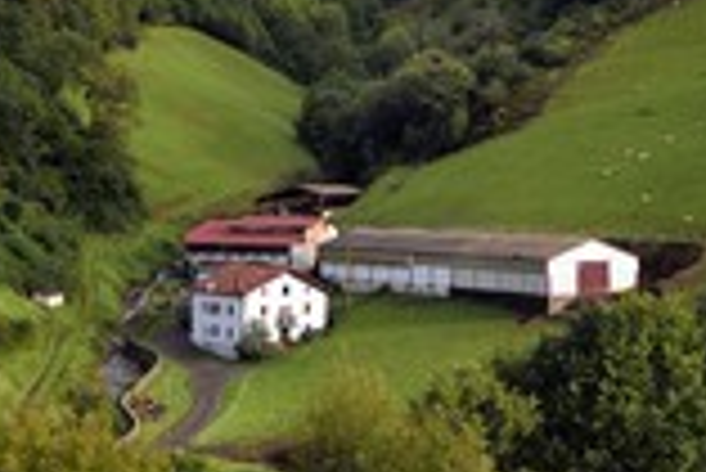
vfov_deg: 14.6
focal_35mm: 91
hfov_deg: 22.3
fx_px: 1786
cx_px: 450
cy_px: -90
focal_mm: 34
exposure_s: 1/250
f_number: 10
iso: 400
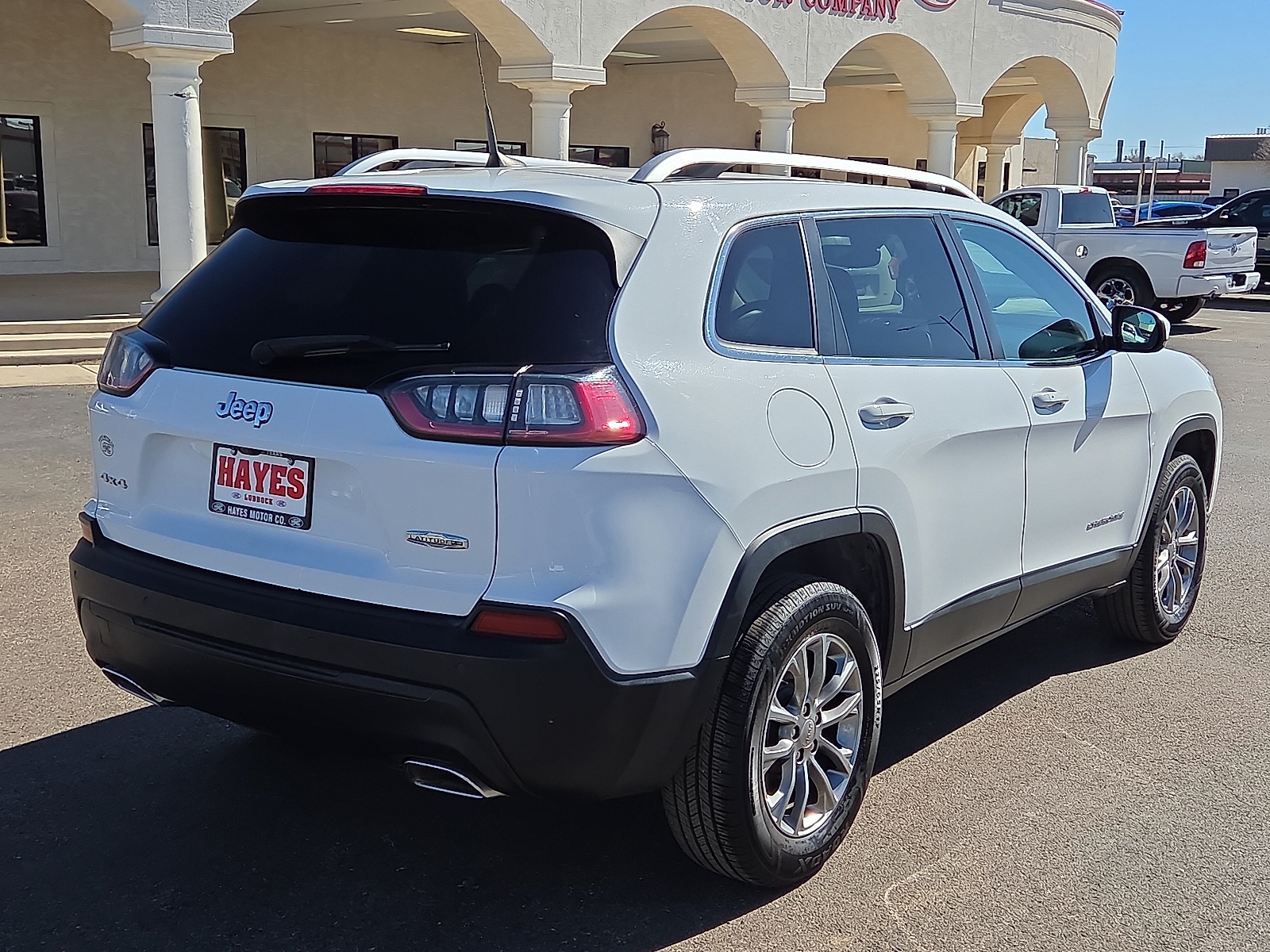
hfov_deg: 44.8
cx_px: 635
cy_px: 476
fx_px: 1541
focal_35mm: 42
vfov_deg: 34.3
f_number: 1.8
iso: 25
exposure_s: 1/2000
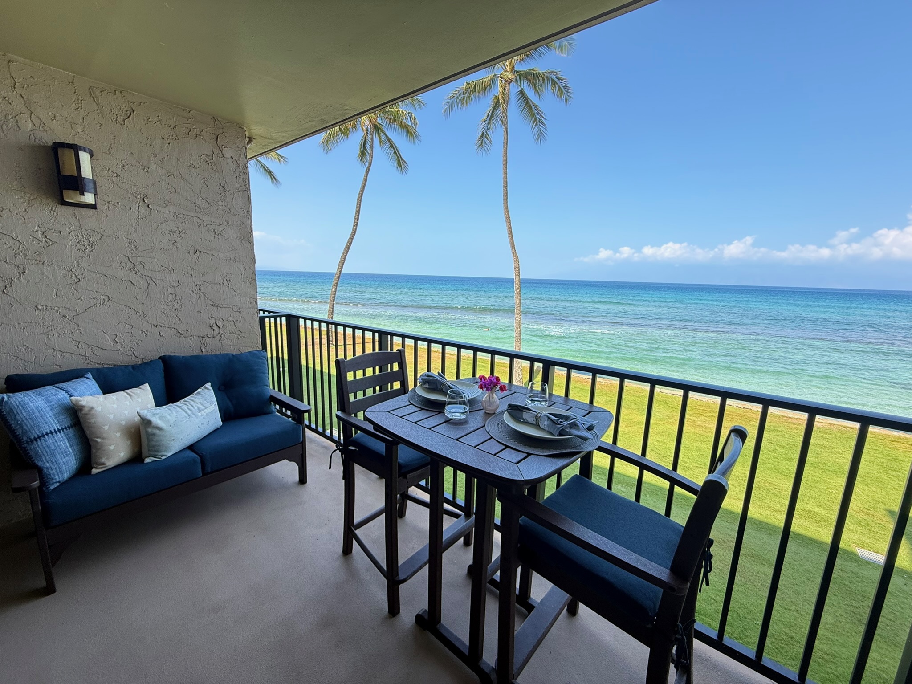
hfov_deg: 102.1
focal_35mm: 14
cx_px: 456
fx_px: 369
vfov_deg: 85.7
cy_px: 342
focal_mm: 2.22
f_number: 2.2
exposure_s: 1/163
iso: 64
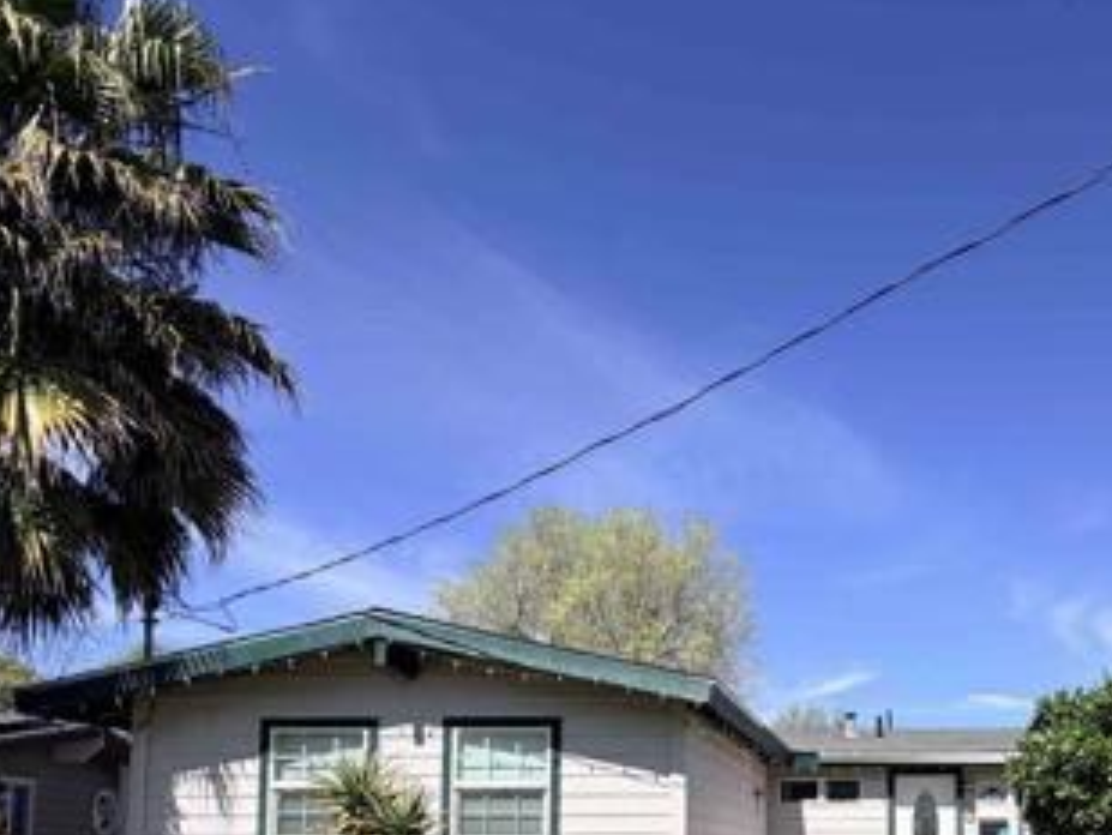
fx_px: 932
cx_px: 910
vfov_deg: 42.9
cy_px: 795
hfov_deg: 56.5
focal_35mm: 29
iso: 20
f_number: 2.2
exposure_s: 1/799
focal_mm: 2.22
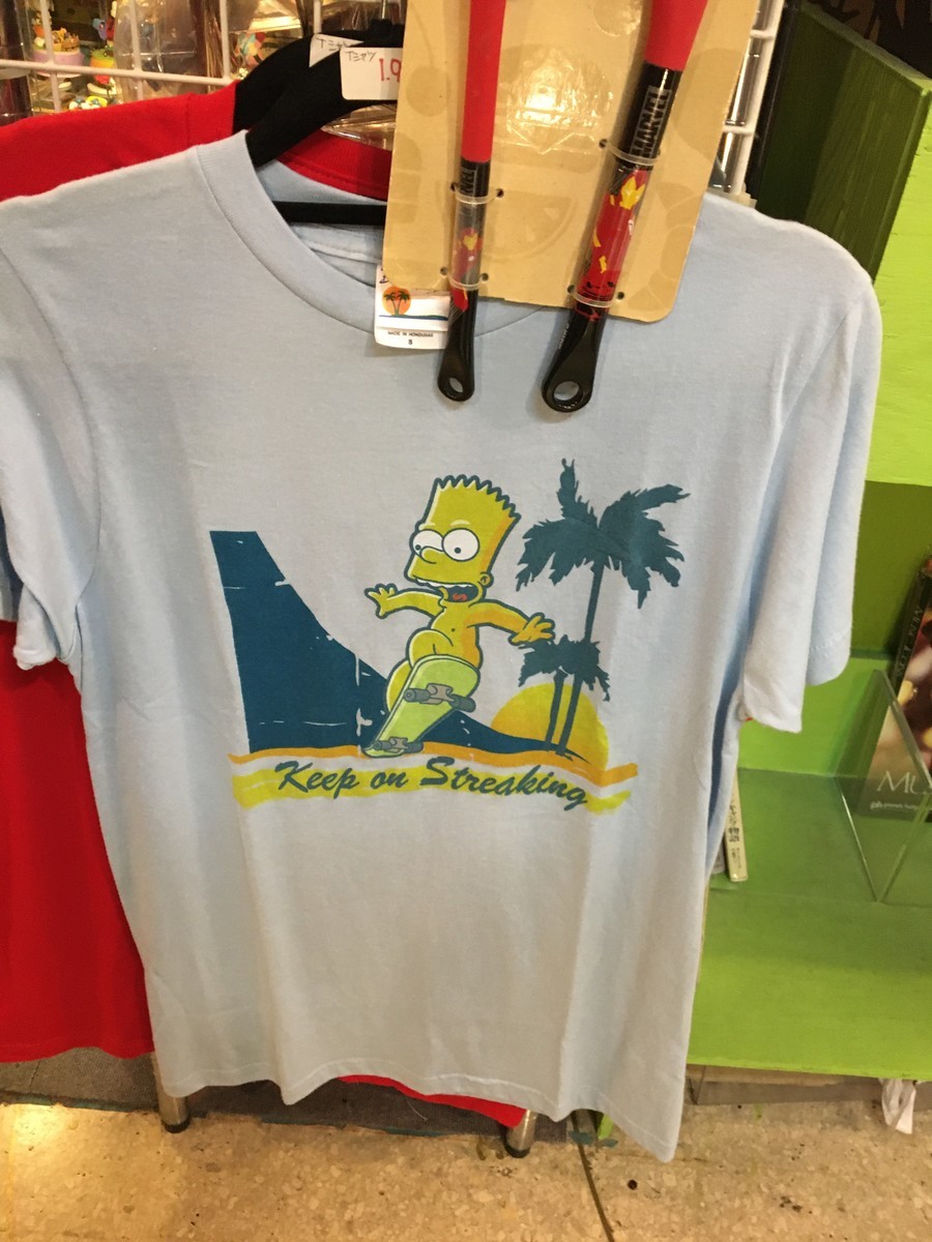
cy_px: 621
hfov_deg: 48.2
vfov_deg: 61.7
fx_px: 1041
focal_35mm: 29
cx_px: 466
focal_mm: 4.15
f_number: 2.2
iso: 200
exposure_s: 1/15
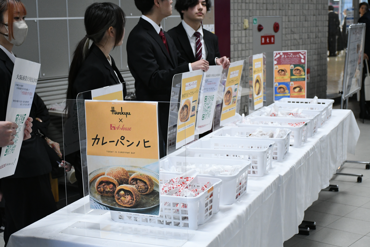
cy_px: 124
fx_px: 617
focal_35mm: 60
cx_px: 185
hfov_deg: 33.4
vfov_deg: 22.6
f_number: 5
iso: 3200
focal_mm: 40
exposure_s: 1/320
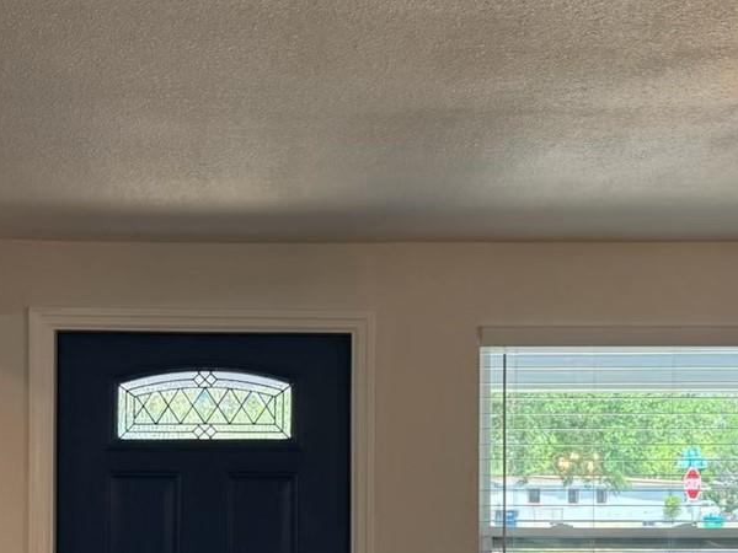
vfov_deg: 22.5
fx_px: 1364
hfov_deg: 30.2
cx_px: 288
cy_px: 482
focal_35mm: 64
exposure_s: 1/232
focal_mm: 6.76
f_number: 1.78
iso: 160
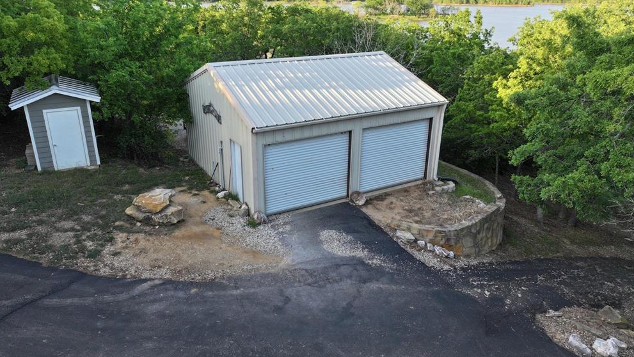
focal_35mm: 27
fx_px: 454
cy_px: 172
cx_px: 308
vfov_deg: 42.9
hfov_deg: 69.8
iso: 240
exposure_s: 1/500
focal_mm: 12.29
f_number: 2.8
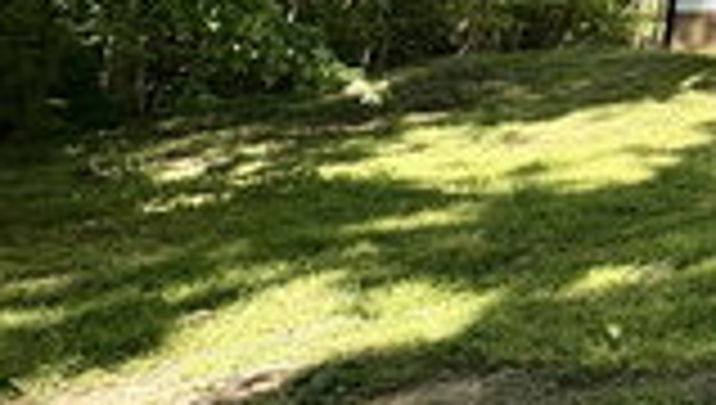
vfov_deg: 22.9
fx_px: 932
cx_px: 1081
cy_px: -54
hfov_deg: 27.9
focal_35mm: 49
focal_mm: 2.22
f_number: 2.2
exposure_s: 1/664
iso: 64
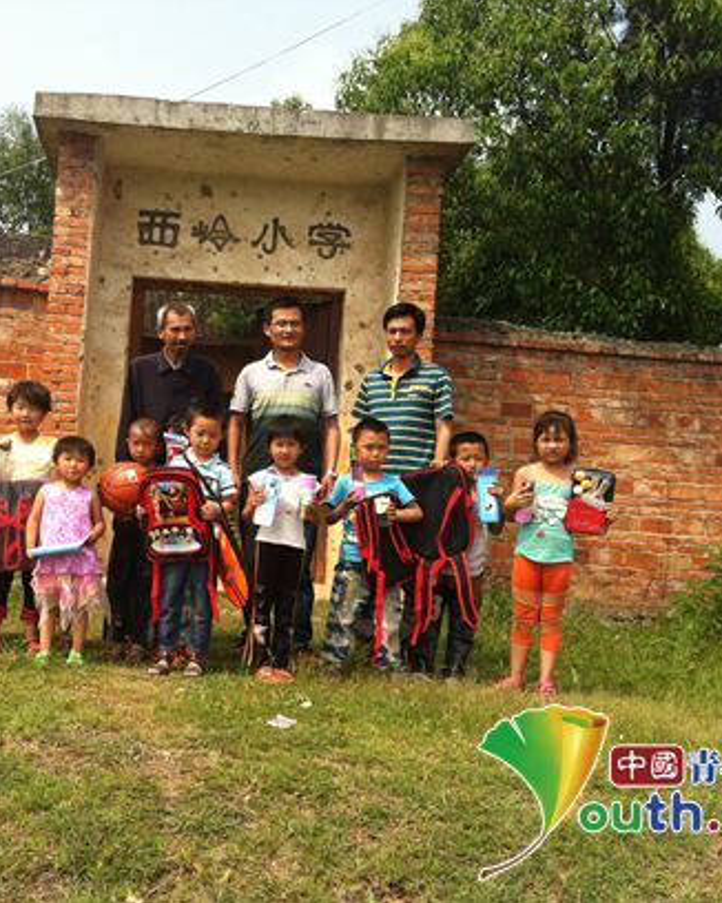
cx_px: 233
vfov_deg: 40.4
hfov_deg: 32.4
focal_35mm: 46
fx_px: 1230
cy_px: 450
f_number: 2.8
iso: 80
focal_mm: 3.85
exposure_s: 1/973
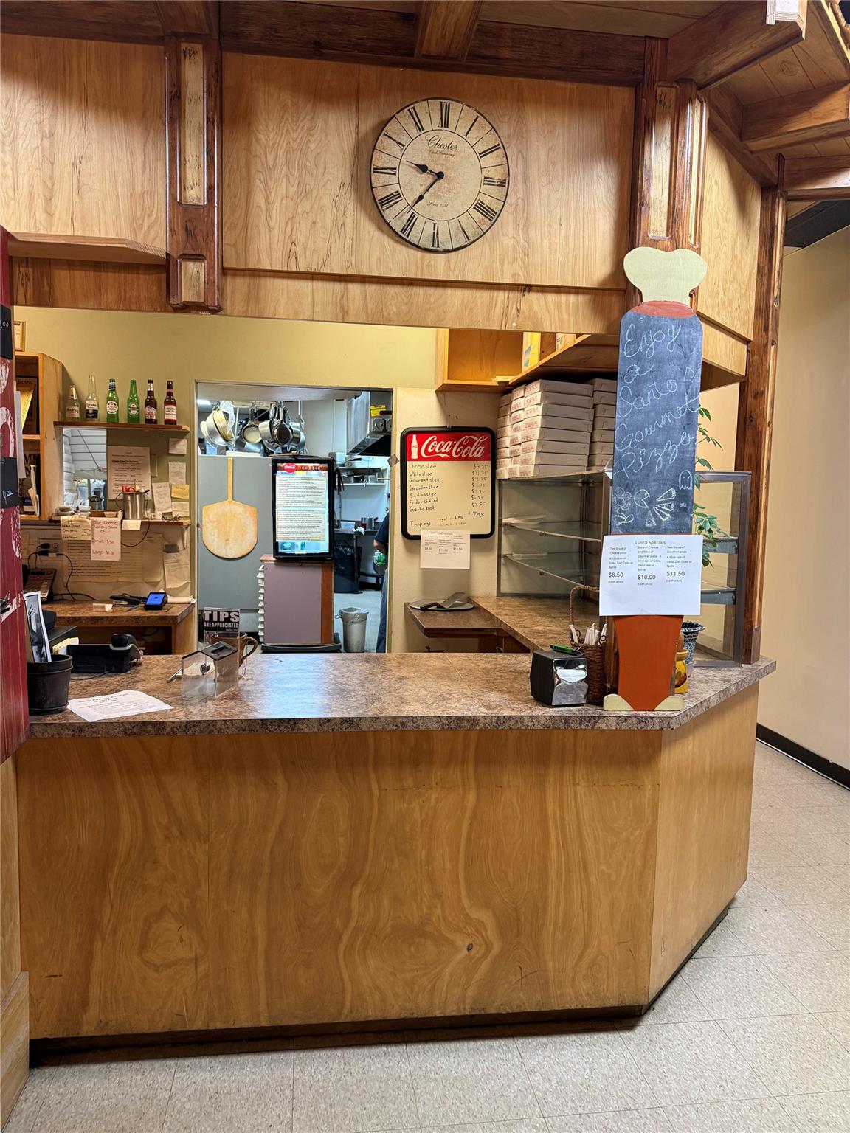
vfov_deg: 71.6
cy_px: 566
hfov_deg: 56.8
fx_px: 786
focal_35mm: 24
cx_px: 425
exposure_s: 1/60
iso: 250
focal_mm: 6.76
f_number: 1.78
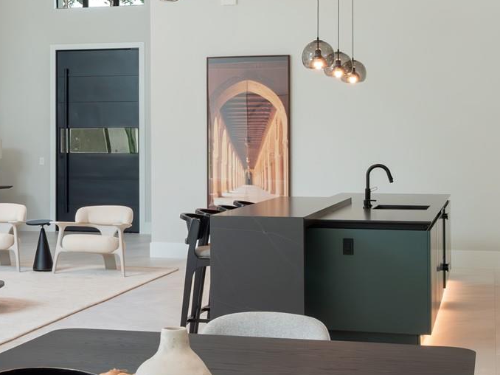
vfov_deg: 17.3
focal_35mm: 85
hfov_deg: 22.4
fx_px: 1227
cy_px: 154
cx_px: 38
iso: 640
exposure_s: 1/60
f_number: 8
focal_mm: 18
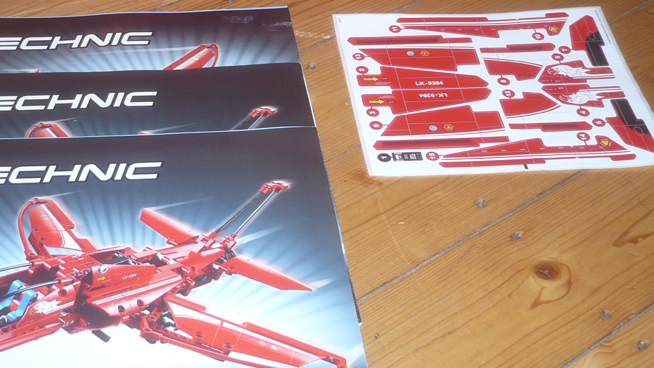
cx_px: 237
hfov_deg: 31.3
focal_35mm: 67
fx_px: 1162
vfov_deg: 17.8
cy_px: 68
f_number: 2.8
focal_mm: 5.8
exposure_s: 1/30
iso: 100
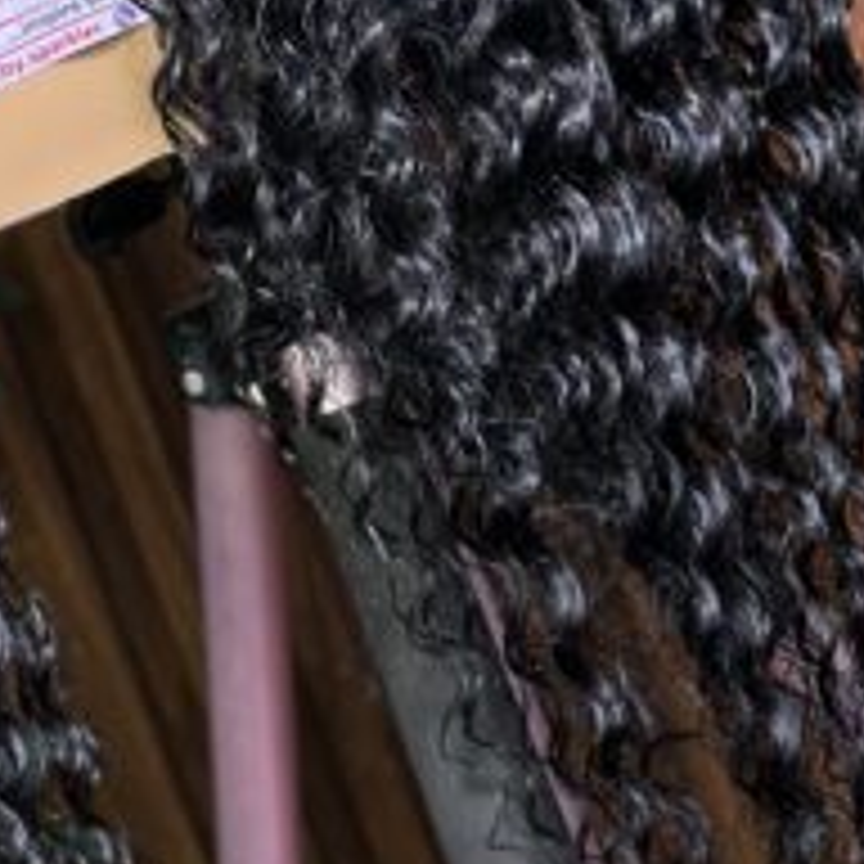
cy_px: -86
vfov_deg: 9.8
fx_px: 4998
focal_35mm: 177
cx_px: 220
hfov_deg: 9.9
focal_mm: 6.86
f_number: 1.78
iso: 64
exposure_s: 1/120
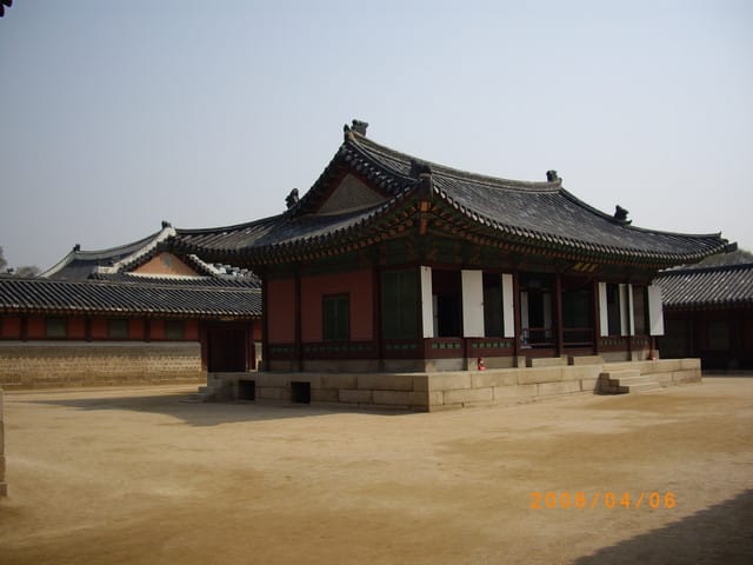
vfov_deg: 37.7
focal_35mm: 38
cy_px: 282
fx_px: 827
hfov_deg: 49.0
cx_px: 376
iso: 100
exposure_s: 1/250
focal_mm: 7.9
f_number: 8
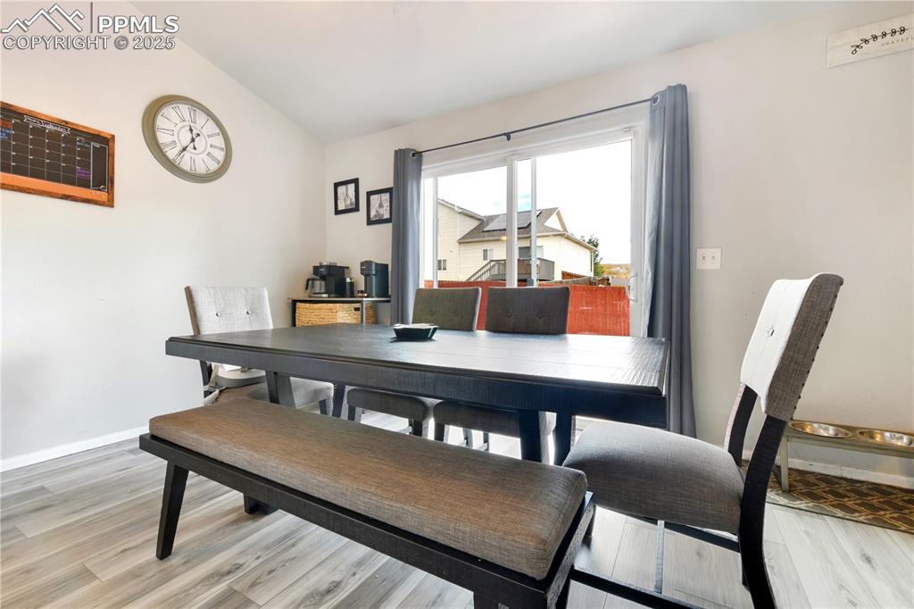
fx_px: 355
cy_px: 304
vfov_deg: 81.2
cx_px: 457
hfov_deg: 104.3
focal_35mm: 14
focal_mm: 14
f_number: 16
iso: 100
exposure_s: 8
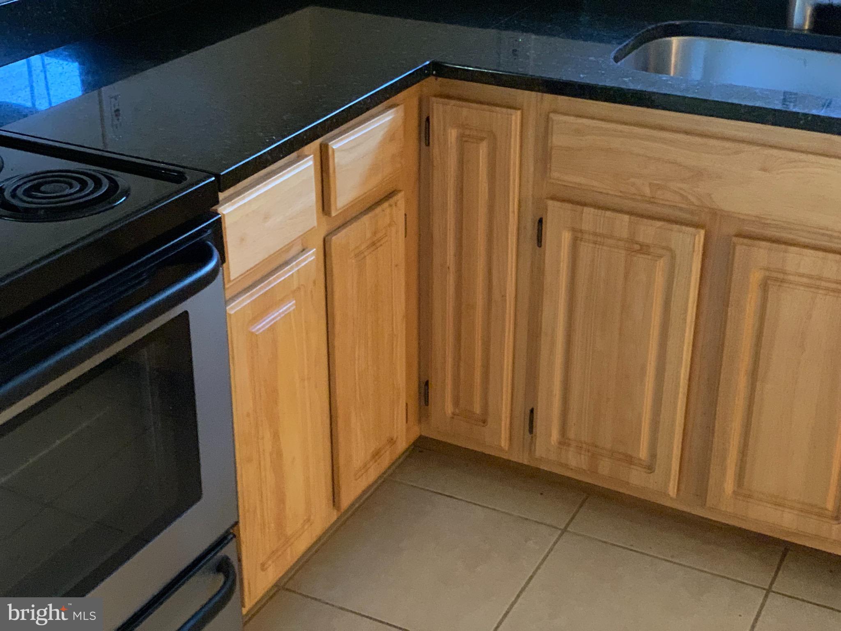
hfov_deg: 36.8
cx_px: 420
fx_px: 1263
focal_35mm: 52
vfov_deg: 28.0
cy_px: 316
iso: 640
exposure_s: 1/30
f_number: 2.4
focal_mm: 6
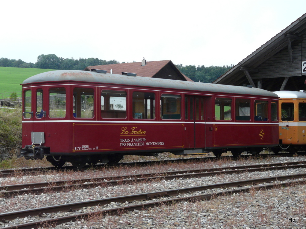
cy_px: 114
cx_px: 153
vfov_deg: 22.3
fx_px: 583
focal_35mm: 66
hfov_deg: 29.4
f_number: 4
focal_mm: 10.8
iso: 160
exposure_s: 1/200
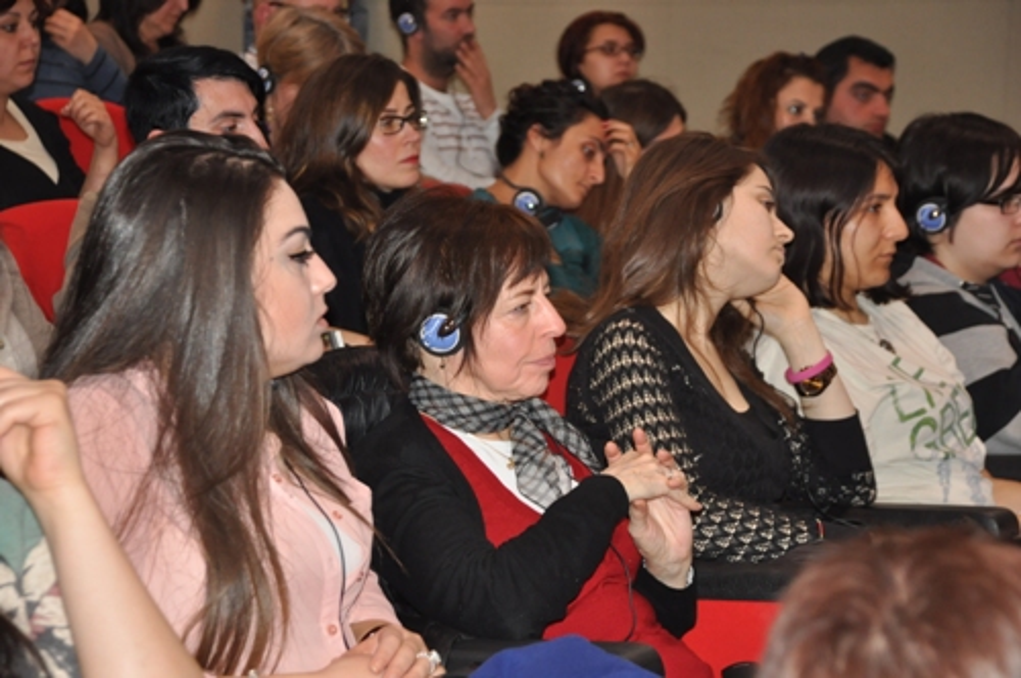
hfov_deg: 20.6
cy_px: 339
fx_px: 2804
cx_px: 510
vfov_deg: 13.8
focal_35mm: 99
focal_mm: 66
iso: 800
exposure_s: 1/60
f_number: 5.3
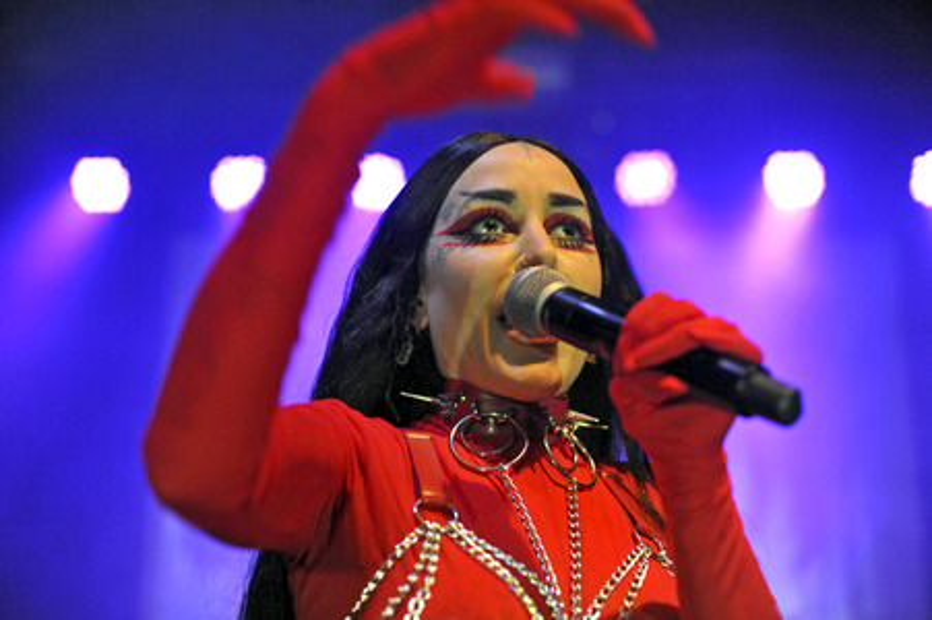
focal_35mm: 50
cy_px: 310
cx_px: 466
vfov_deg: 27.0
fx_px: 1293
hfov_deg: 39.6
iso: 4000
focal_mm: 50
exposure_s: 1/160
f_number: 2.5
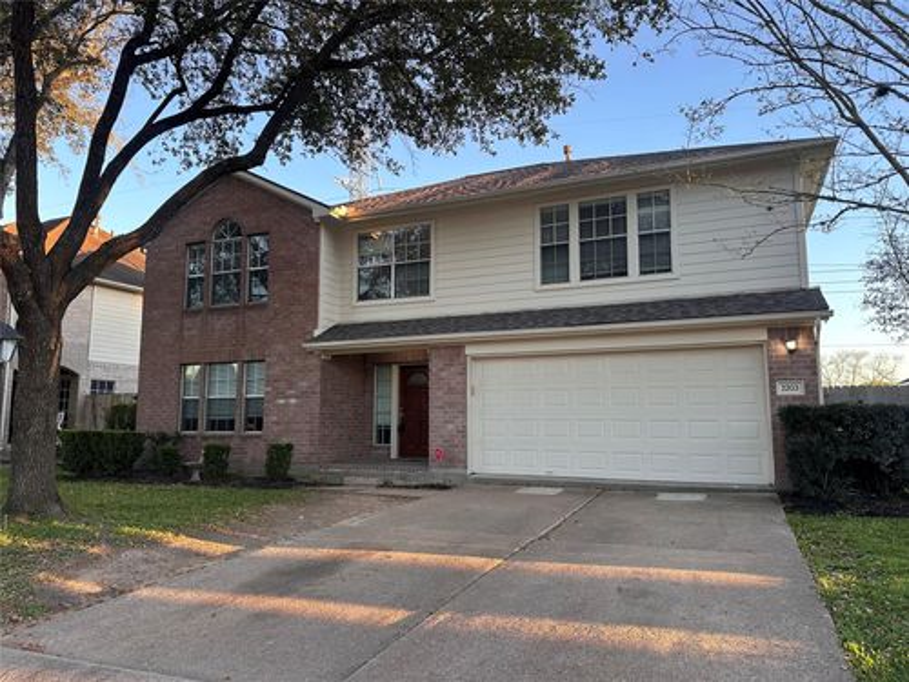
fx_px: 630
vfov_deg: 56.8
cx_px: 454
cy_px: 341
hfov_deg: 71.6
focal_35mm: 24
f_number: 1.78
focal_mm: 6.86
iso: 64
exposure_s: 1/171
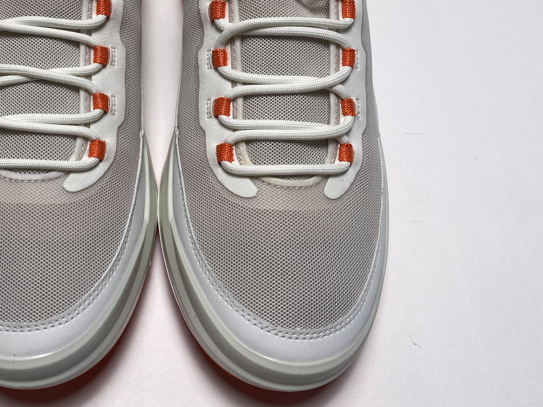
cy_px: 82
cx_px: 165
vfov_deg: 32.7
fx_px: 674
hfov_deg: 43.0
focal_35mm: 43
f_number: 1.8
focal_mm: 4.25
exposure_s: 1/1025
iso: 32
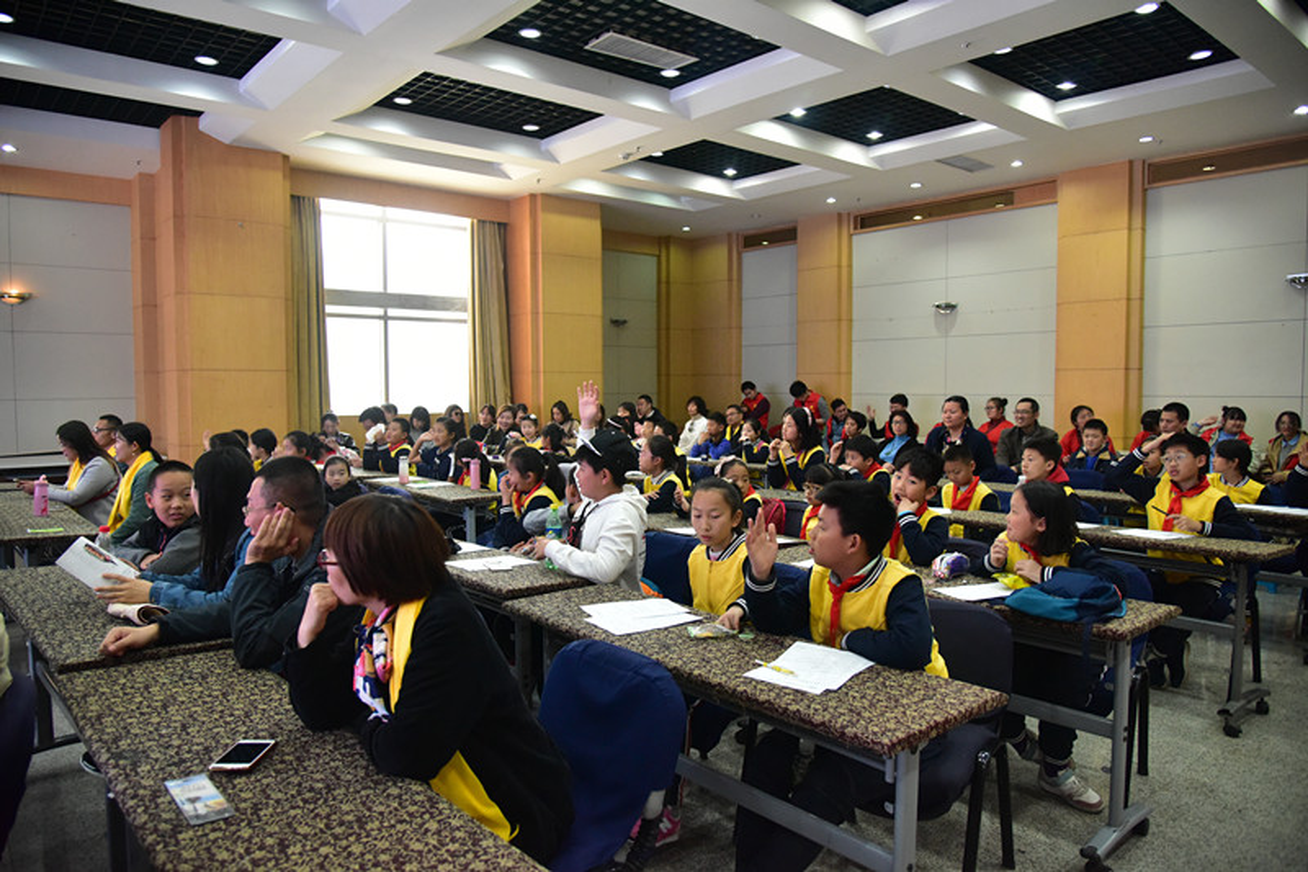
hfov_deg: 73.8
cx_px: 654
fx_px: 872
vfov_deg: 53.1
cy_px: 436
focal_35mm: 24
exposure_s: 1/200
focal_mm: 24
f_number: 4
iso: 5000
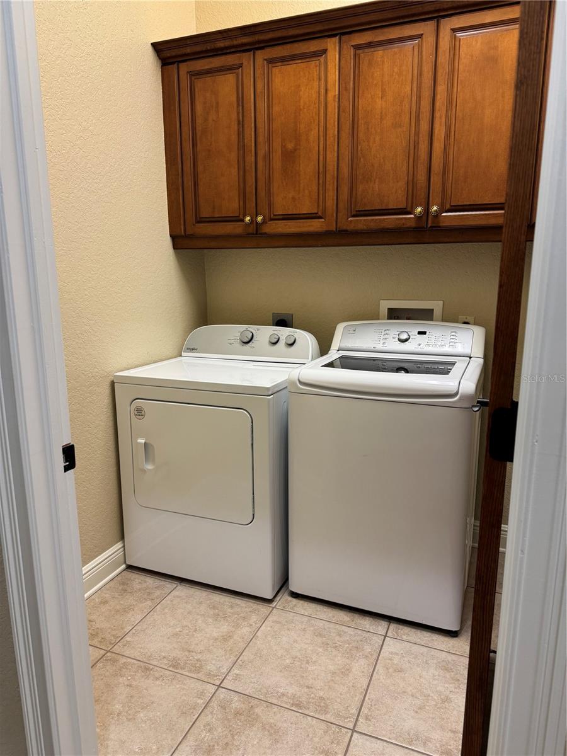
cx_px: 284
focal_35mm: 24
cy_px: 378
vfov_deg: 71.6
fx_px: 524
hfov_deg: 56.8
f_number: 1.78
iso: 160
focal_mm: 6.76
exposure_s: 1/60
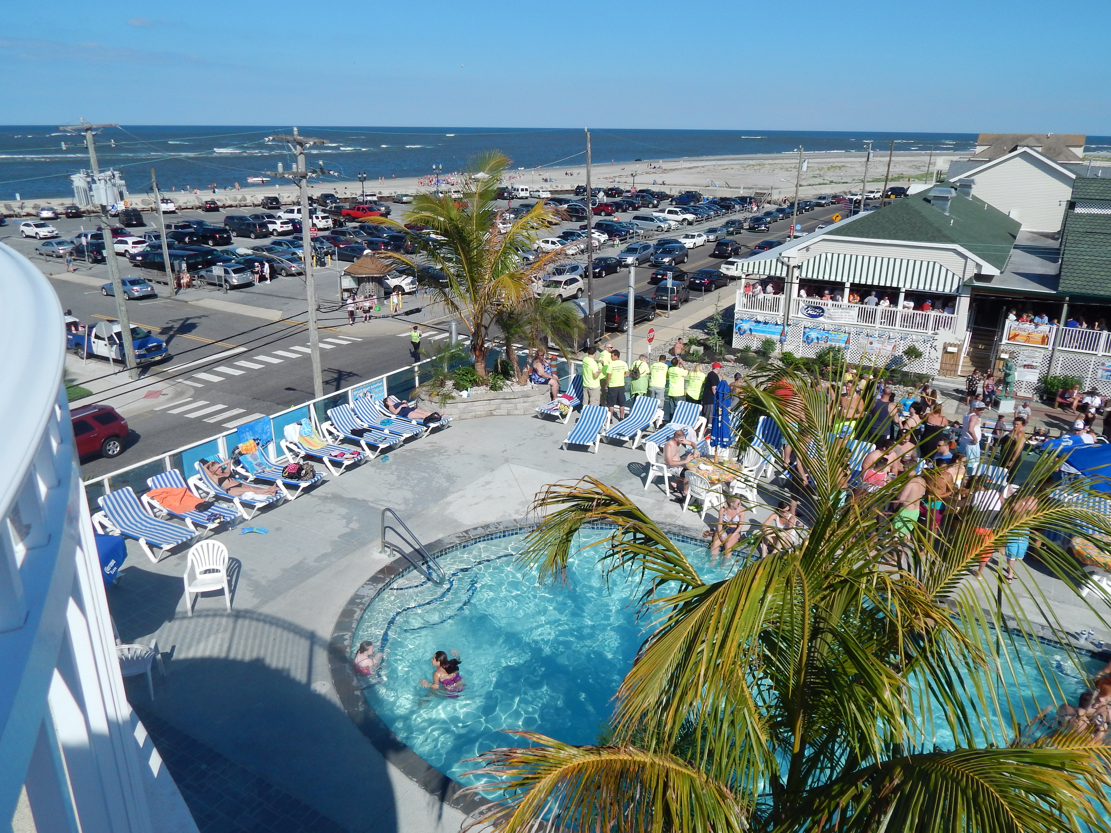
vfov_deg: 54.9
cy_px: 416
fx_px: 802
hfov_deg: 69.4
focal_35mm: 25
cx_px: 556
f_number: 6.1
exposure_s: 1/800
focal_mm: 4.5
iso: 125
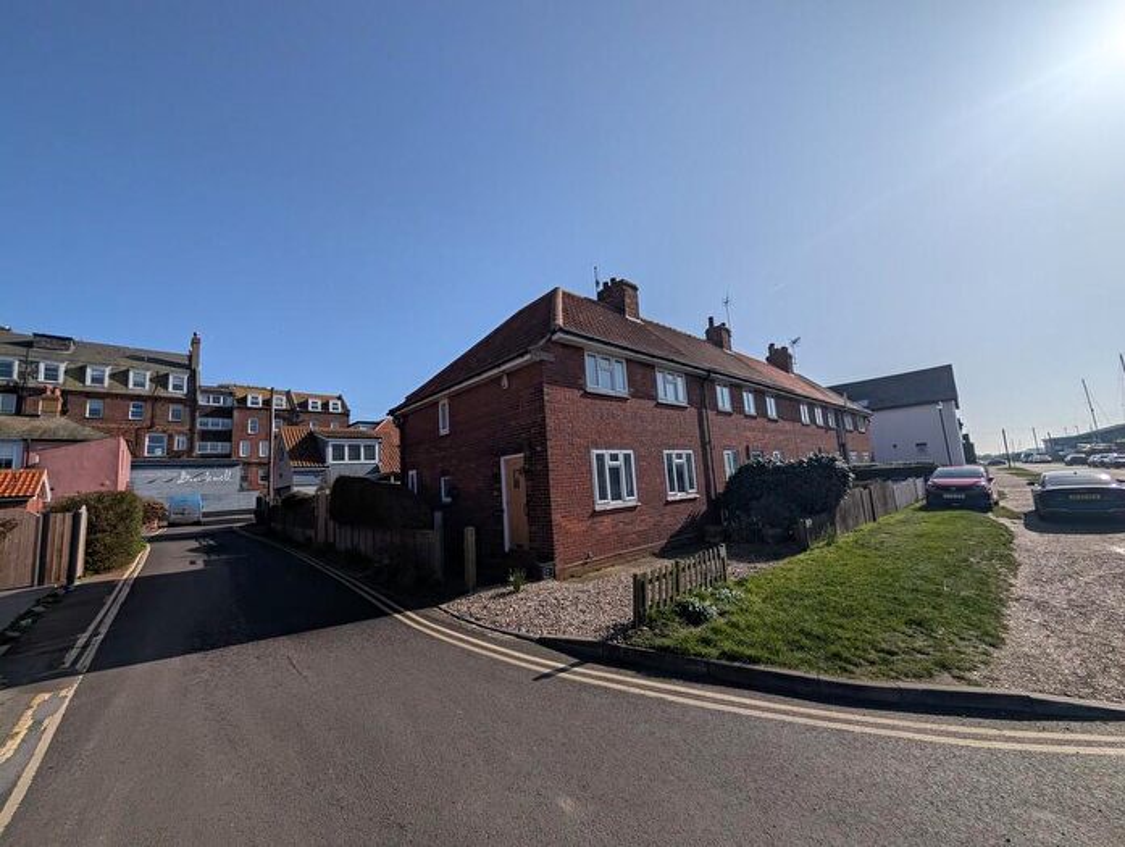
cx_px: 562
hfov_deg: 110.4
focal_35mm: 12
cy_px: 424
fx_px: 391
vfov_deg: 94.7
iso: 52
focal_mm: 2.02
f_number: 1.7
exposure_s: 1/11765
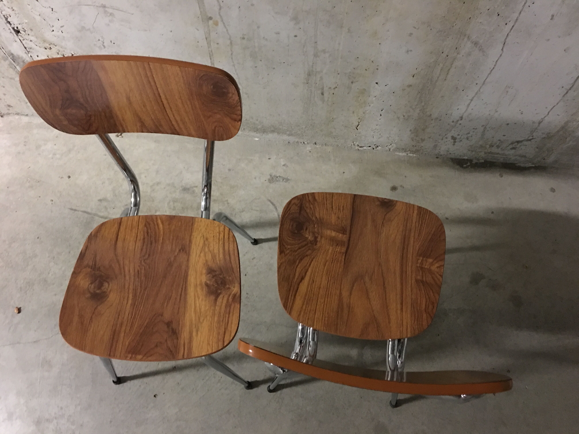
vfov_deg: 48.2
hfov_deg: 61.7
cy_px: 217
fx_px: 485
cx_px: 290
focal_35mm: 29
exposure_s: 1/4
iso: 125
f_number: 2.2
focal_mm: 4.15
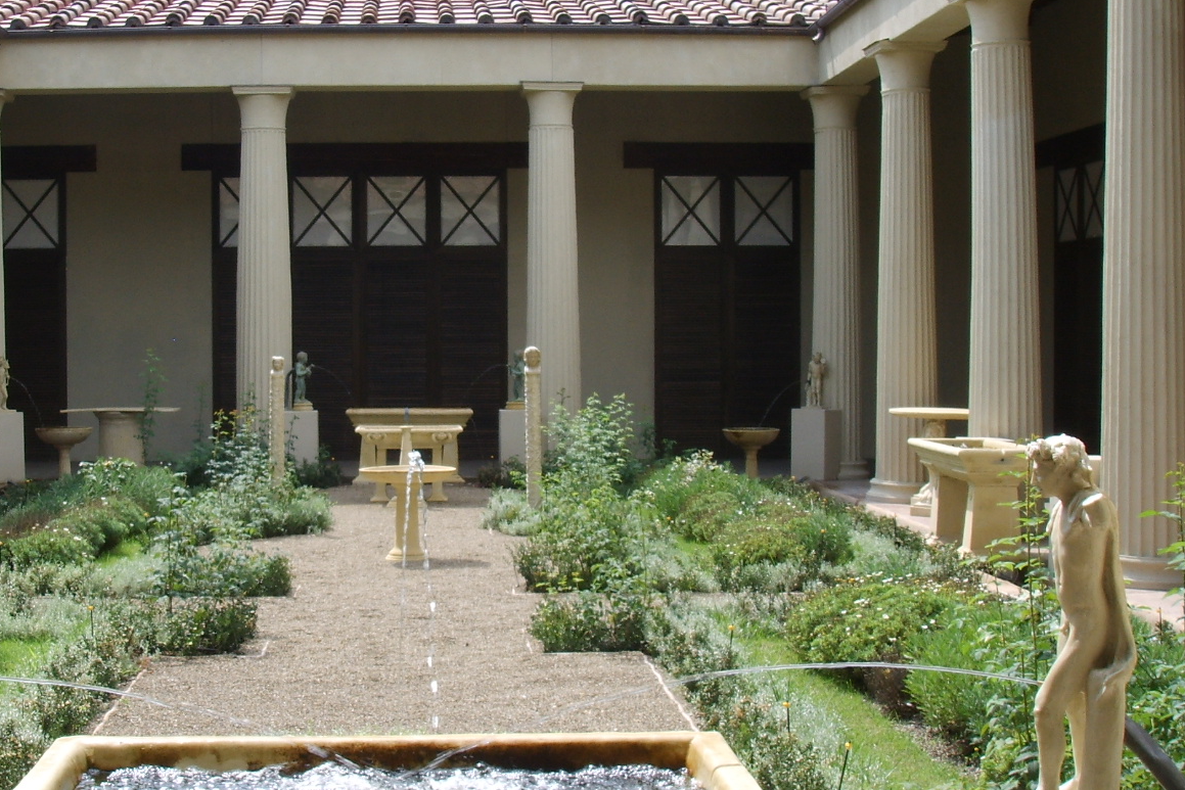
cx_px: 419
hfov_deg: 35.4
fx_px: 1843
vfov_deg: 24.2
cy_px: 404
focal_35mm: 56
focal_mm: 6.6
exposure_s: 1/125
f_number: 6.3
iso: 50
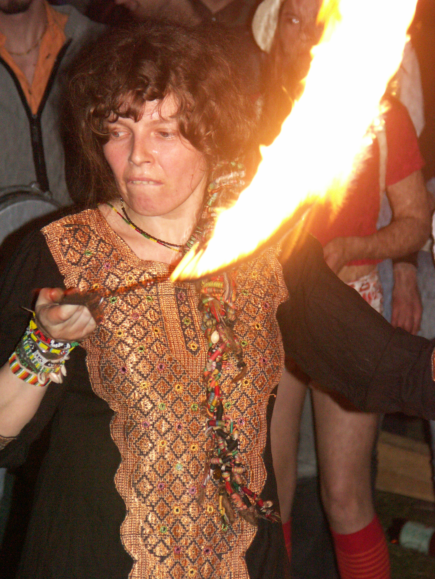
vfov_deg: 10.9
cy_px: 290
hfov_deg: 8.2
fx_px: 3033
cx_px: 218
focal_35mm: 181
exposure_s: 1/160
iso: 400
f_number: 3.5
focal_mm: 45.78
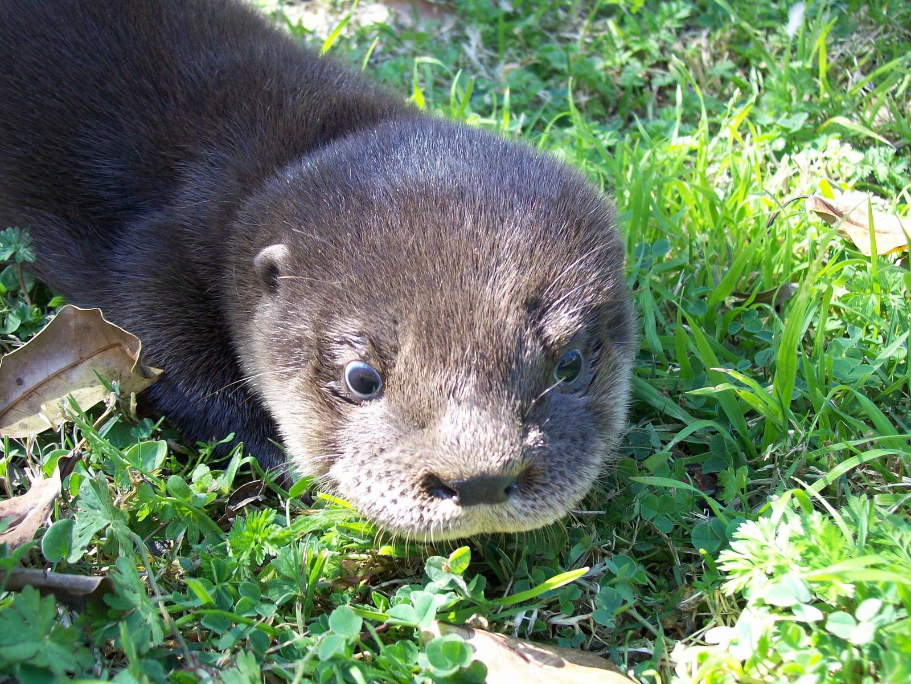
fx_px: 1184
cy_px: 342
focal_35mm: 45
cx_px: 456
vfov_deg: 32.2
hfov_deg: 42.1
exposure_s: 1/76.6
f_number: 3
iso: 80
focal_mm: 7.6
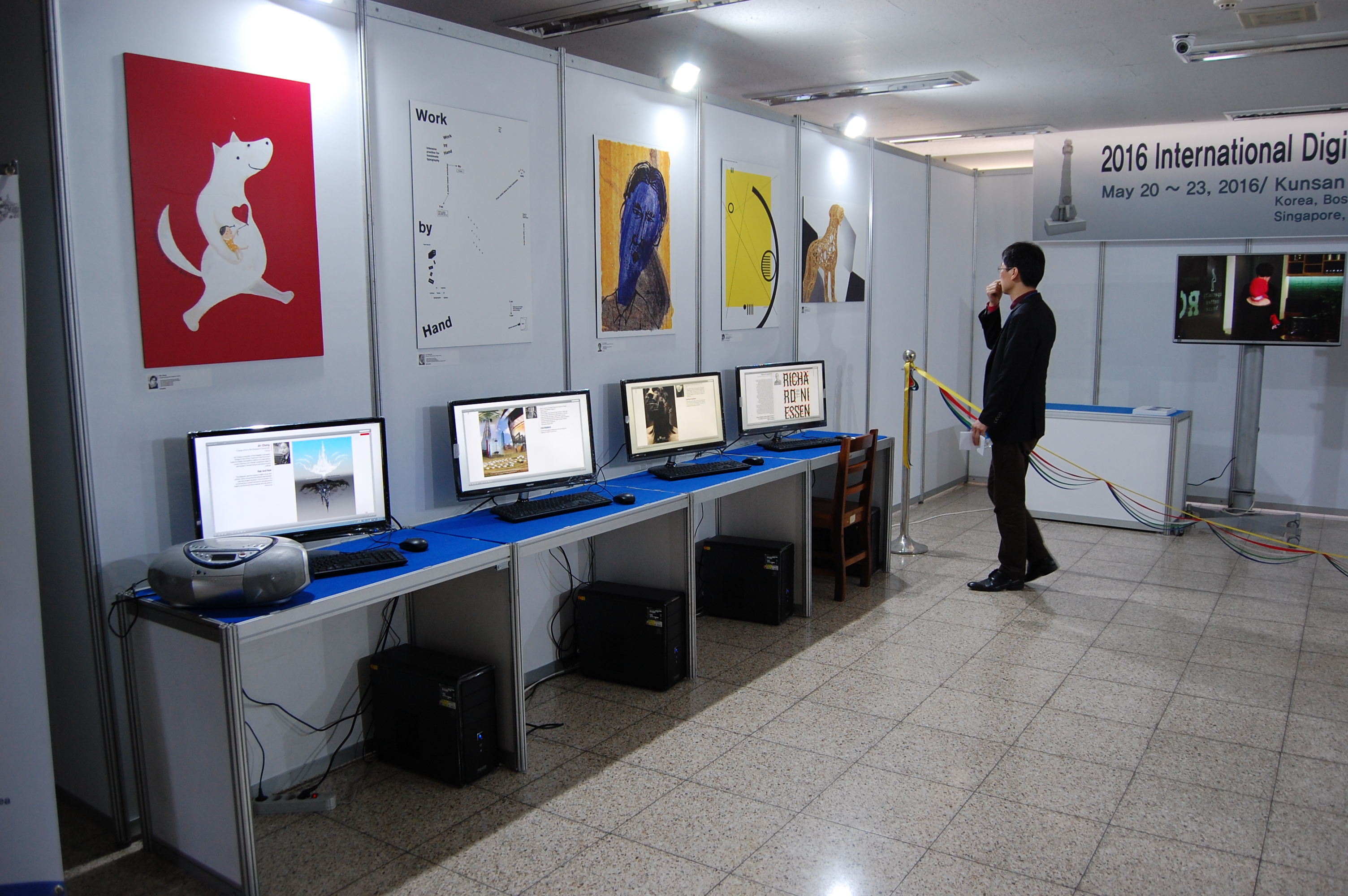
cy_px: 448
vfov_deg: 47.8
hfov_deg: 67.4
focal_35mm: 27
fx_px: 1010
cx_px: 674
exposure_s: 1/60
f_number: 4
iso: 400
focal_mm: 18
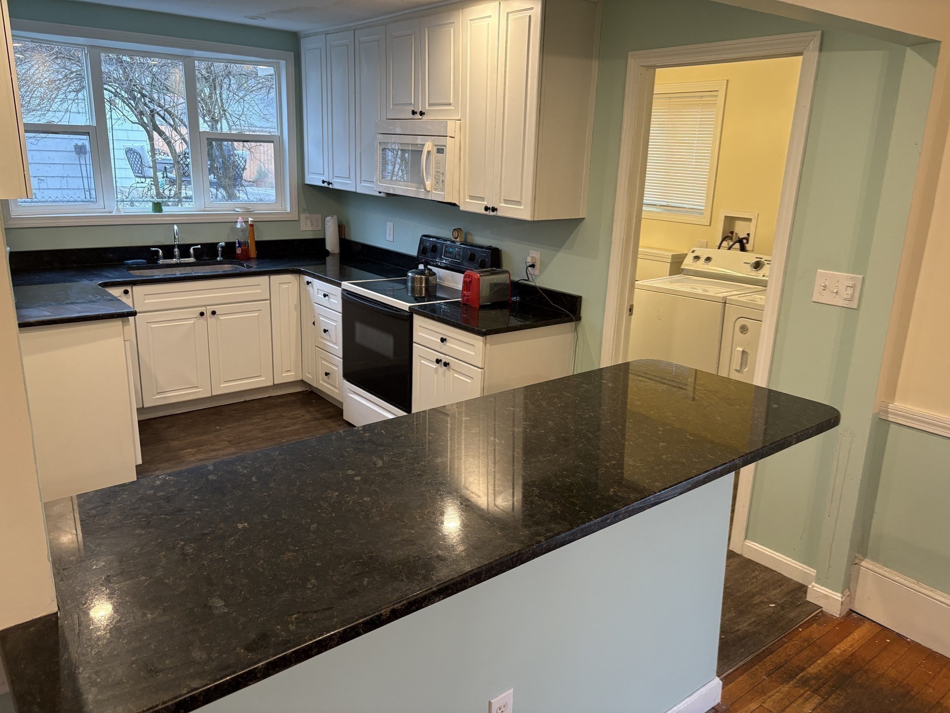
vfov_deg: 53.1
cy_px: 356
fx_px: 714
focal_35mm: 26
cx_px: 475
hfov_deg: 67.3
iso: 160
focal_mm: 5.96
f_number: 1.6
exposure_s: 1/60
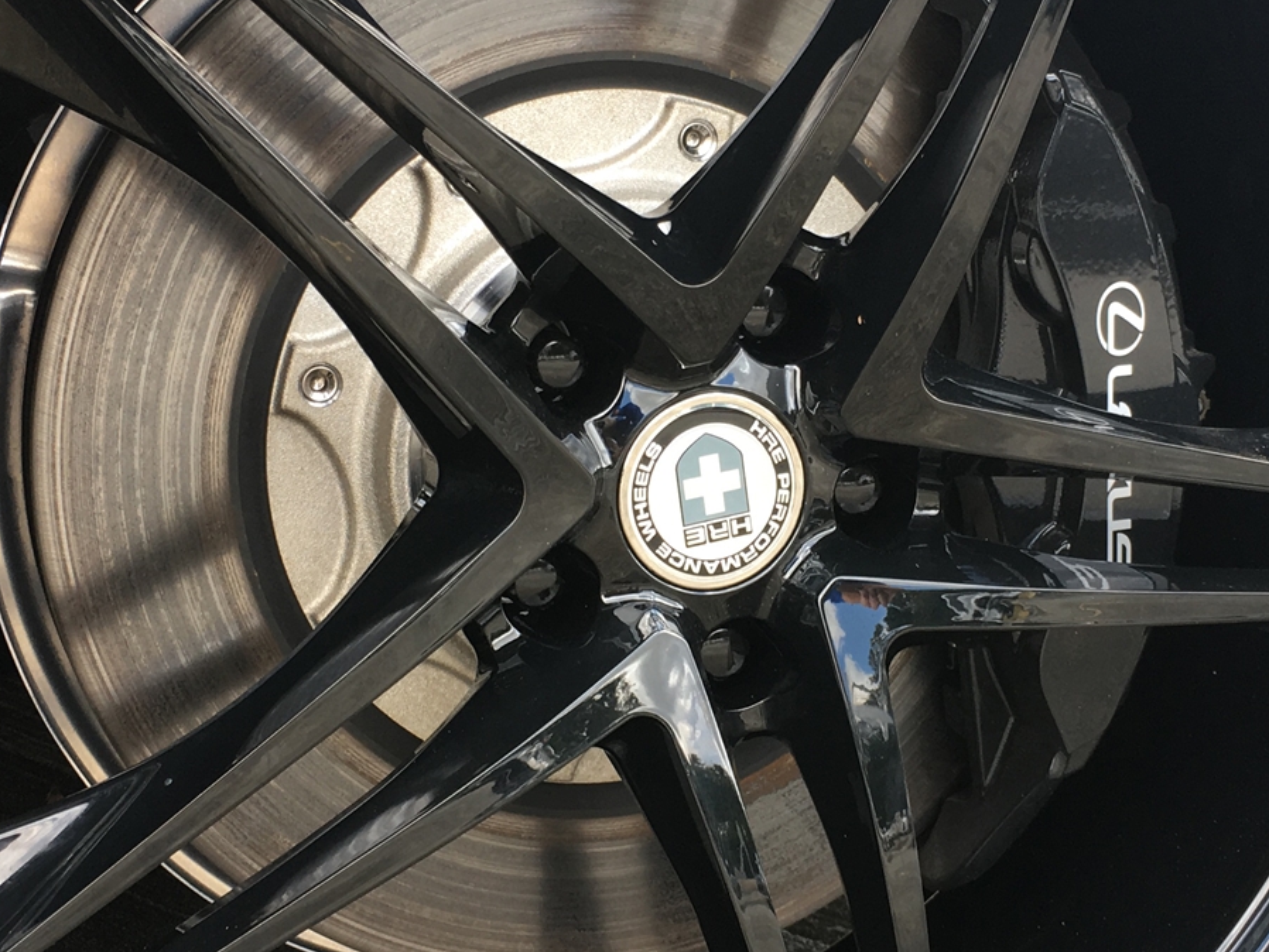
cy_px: 466
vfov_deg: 23.7
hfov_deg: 31.2
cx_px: 683
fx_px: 2273
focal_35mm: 62
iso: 32
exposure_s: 1/120
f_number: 2.2
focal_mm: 4.15
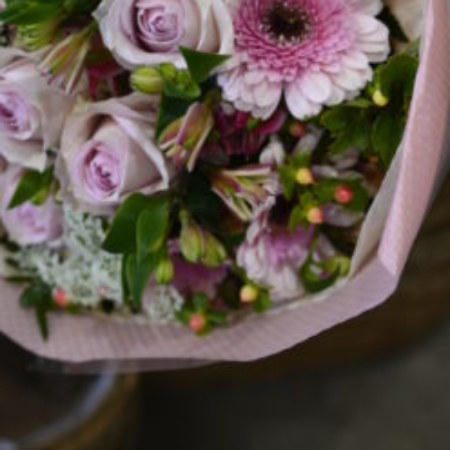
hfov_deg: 21.4
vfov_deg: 21.4
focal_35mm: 81
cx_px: 205
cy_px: 172
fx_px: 1191
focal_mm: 35
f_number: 2
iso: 250
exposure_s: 1/50
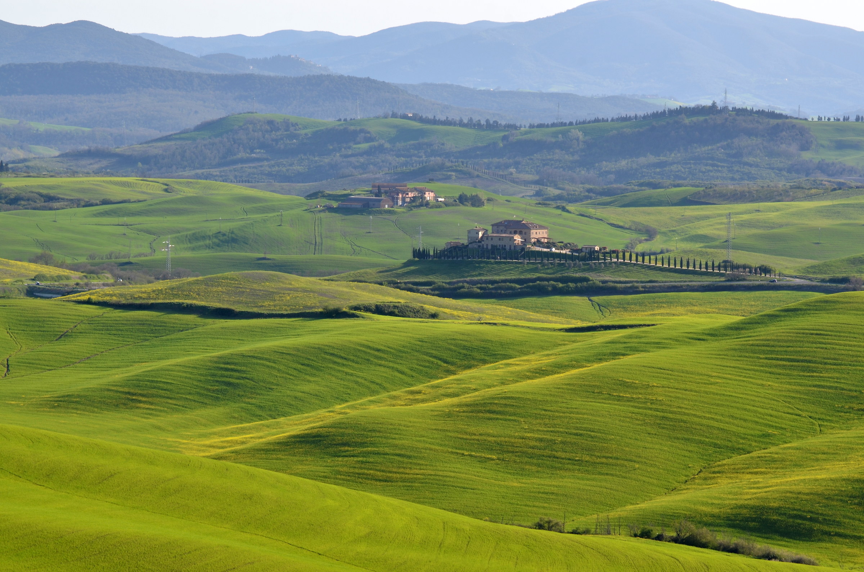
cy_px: 286
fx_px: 4490
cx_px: 432
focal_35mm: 188
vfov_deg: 7.3
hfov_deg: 11.0
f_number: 11
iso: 100
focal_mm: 125
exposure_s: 1/100
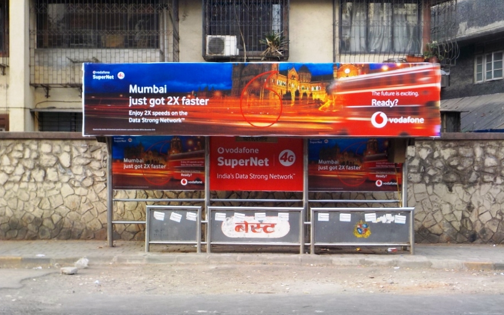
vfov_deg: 28.6
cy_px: 174
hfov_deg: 44.4
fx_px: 618
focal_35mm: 45
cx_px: 248
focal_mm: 5.2
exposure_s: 1/40
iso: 125
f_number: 3.7
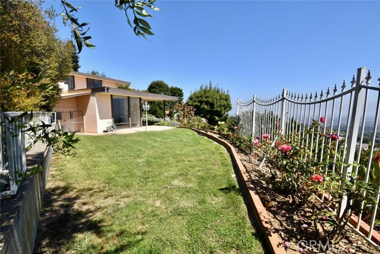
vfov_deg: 77.4
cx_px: 190
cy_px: 127
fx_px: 158
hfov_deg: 100.4
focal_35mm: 15
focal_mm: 10
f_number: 9
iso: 200
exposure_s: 1/320
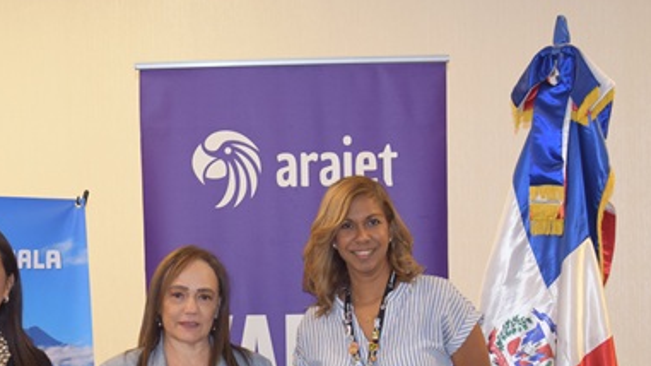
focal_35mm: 91
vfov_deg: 13.2
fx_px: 1568
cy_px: 299
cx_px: 145
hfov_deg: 23.2
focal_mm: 35
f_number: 2.8
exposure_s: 1/60
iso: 800
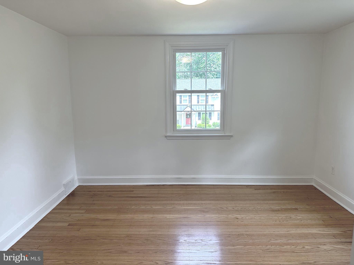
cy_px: 132
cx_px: 177
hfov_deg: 71.6
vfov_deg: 56.8
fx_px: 245
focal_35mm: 24
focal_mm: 6.86
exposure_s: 1/162
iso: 80
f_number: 1.78
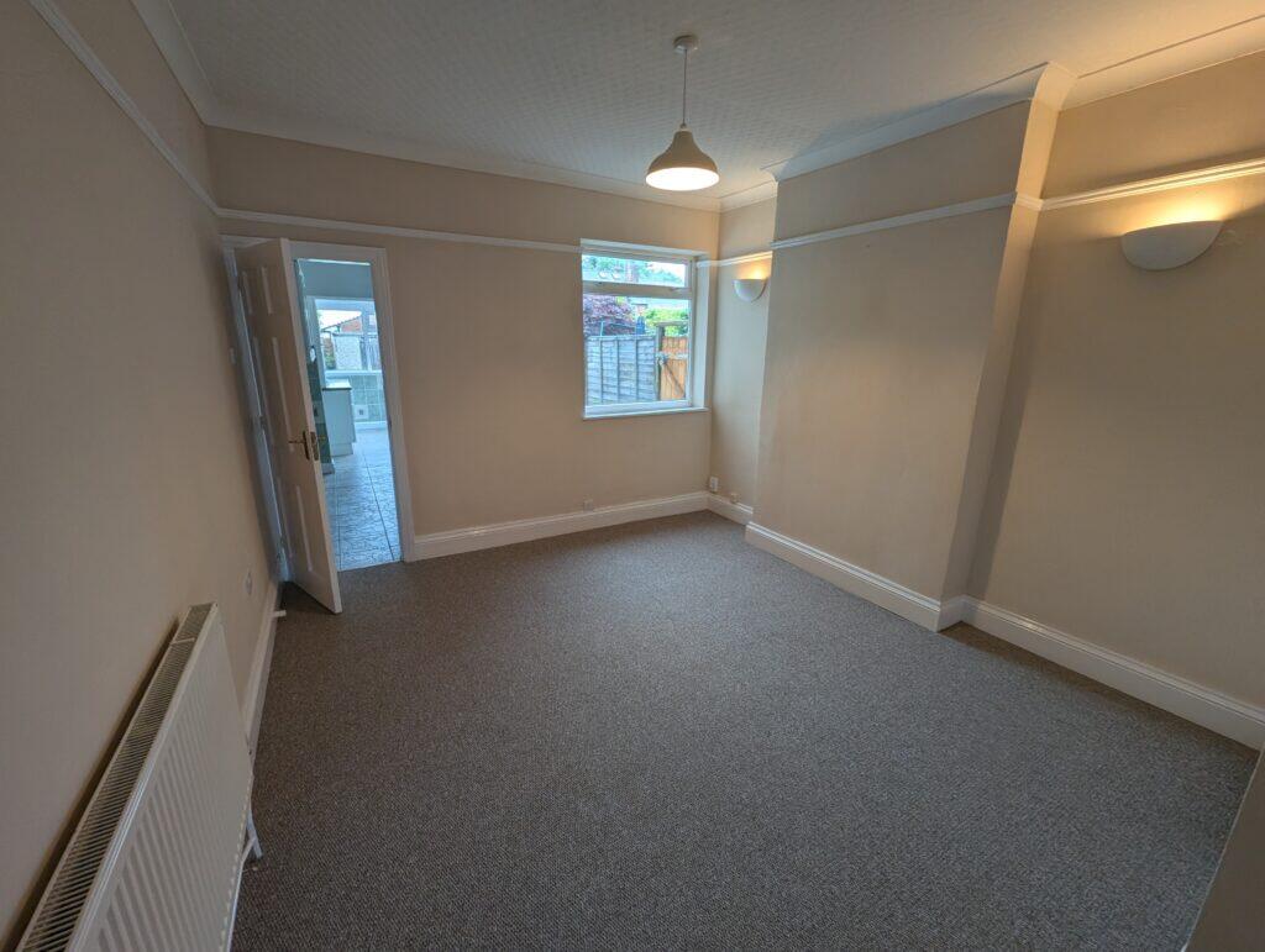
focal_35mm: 13
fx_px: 476
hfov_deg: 106.1
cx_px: 632
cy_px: 476
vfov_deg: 90.1
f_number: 2.2
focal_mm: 1.95
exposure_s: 1/86.5
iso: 141
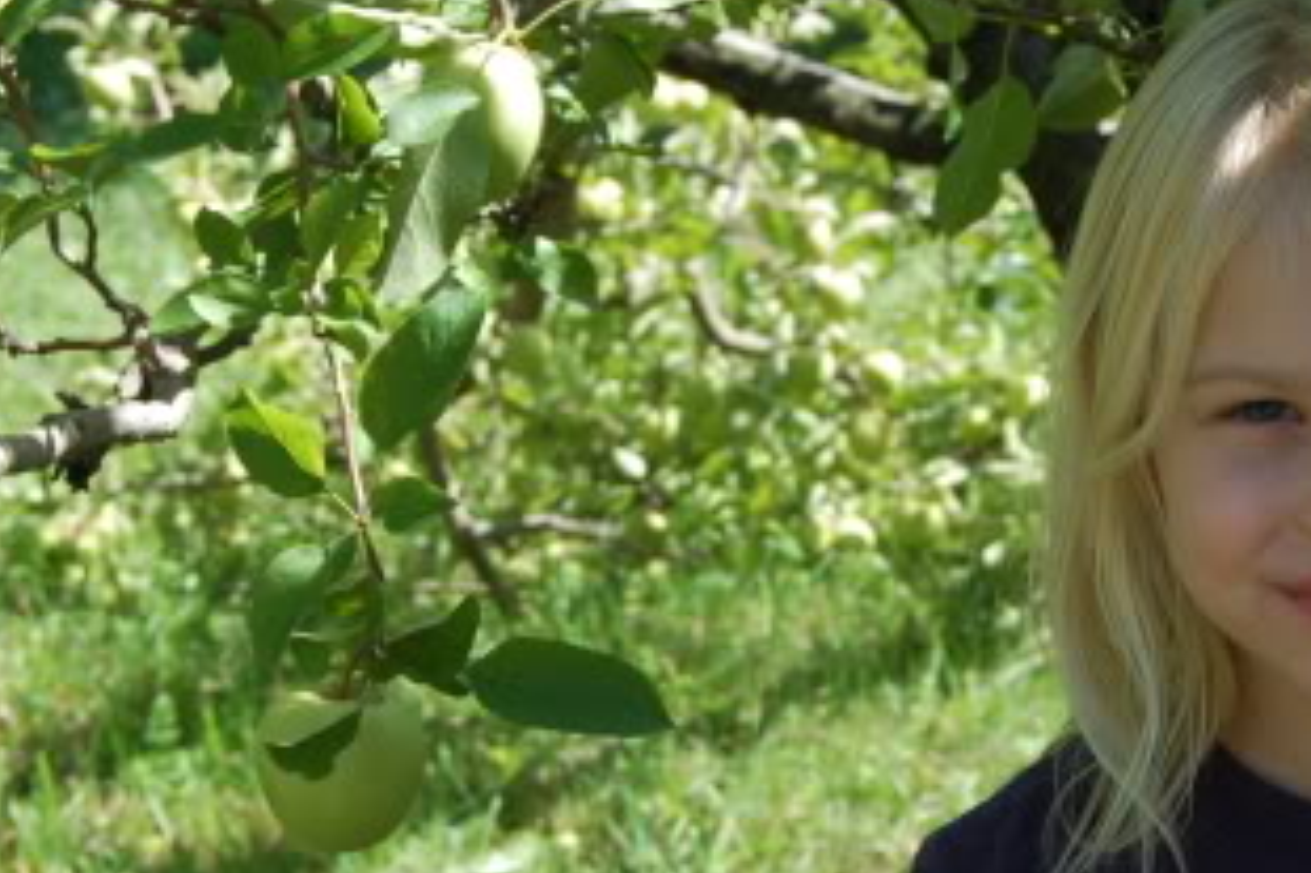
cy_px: 500
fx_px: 3932
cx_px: 757
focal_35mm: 108
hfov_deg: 18.9
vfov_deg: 12.7
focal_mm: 35
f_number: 7.1
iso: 200
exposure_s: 1/200
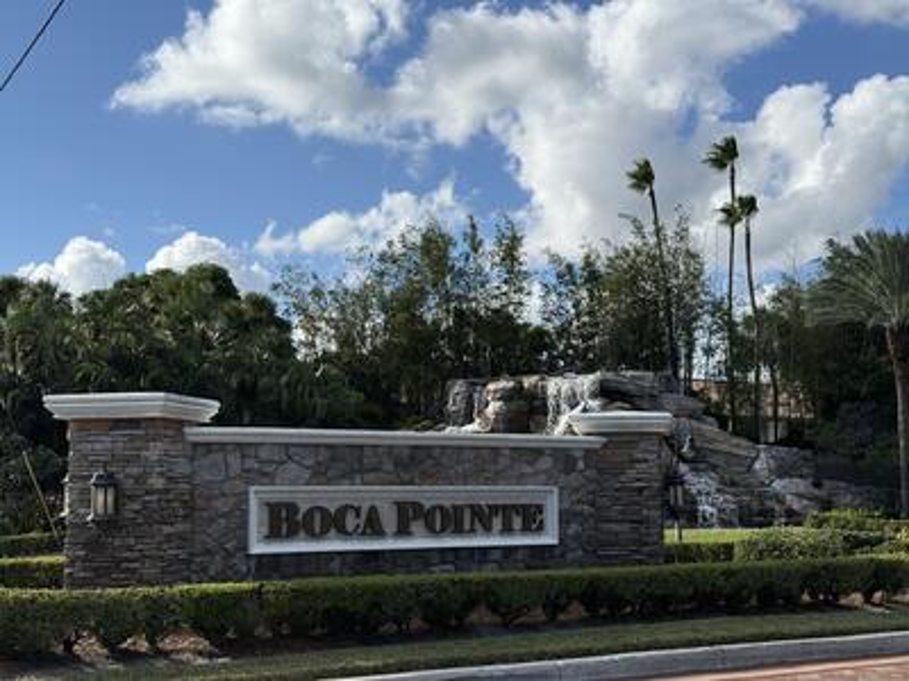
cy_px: 340
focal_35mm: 48
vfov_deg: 30.3
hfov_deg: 39.7
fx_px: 1260
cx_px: 454
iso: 64
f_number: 1.78
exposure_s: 1/6536
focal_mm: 6.76
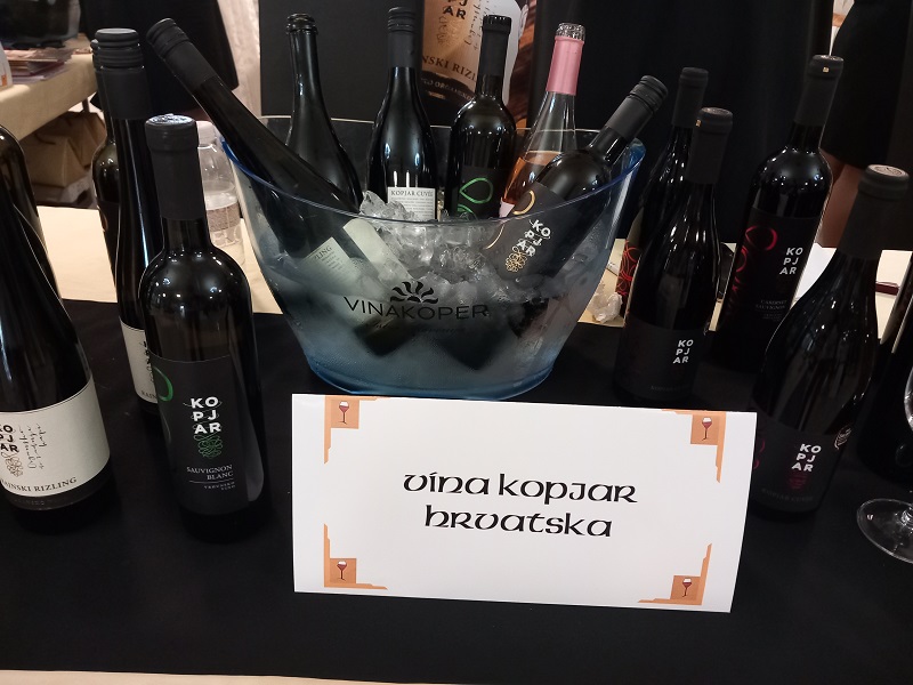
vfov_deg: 51.4
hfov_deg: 65.3
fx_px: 712
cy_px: 342
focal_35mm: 27
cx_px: 456
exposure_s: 1/20
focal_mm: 4
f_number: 1.8
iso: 400
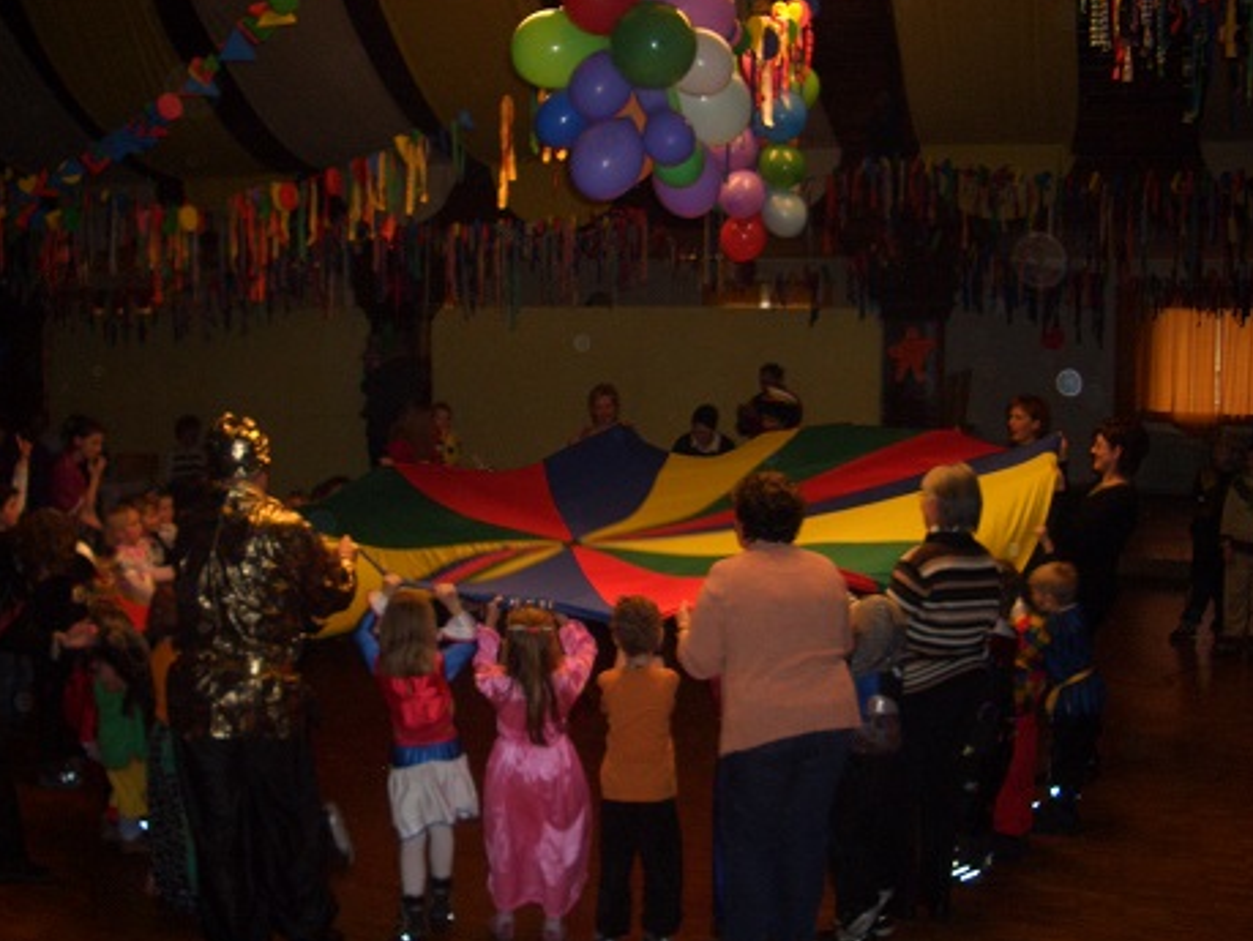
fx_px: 1413
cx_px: 560
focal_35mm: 39
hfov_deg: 47.8
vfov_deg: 36.9
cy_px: 480
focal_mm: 5.8
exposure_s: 1/60
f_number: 2.6
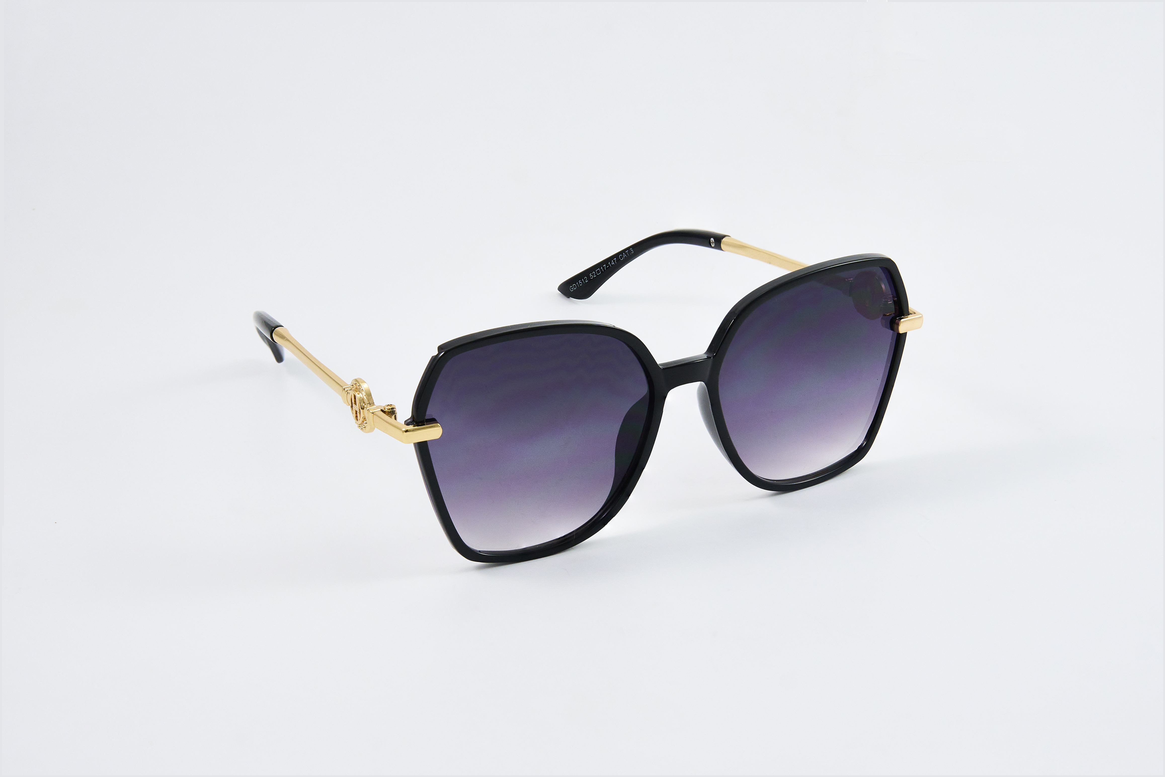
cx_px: 582
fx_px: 2136
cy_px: 388
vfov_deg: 20.6
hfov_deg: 30.5
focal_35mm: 66
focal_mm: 44
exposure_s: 1/100
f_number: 8
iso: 200
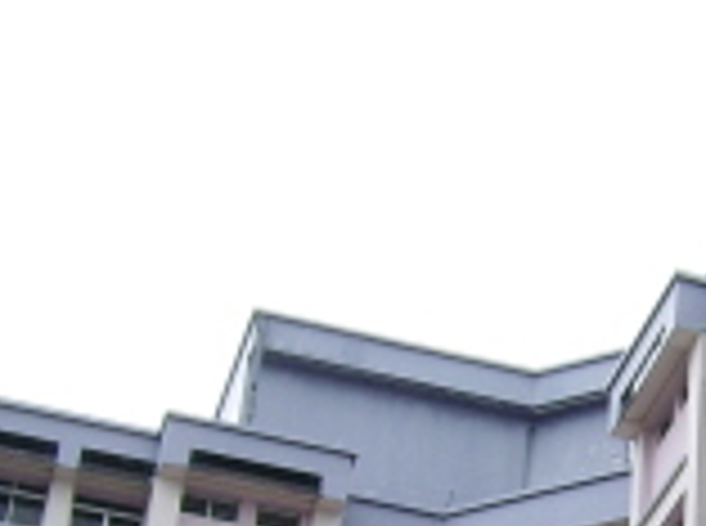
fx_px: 2503
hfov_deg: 15.8
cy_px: 616
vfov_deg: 11.8
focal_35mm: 123
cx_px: 661
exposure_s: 1/192
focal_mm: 5.95
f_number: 5.8
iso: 50
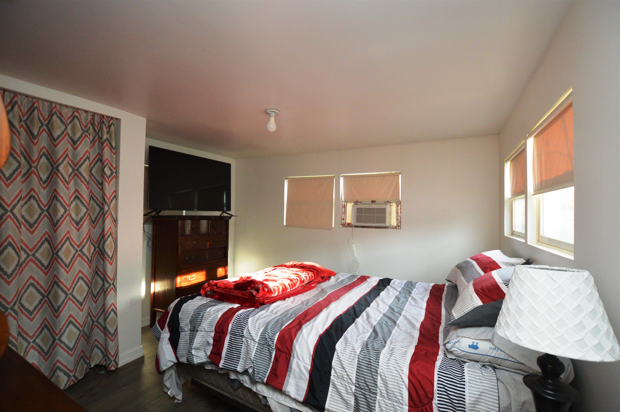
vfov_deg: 77.2
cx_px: 310
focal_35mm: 15
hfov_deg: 100.4
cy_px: 206
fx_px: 258
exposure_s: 1/200
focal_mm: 10
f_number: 4
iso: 1600
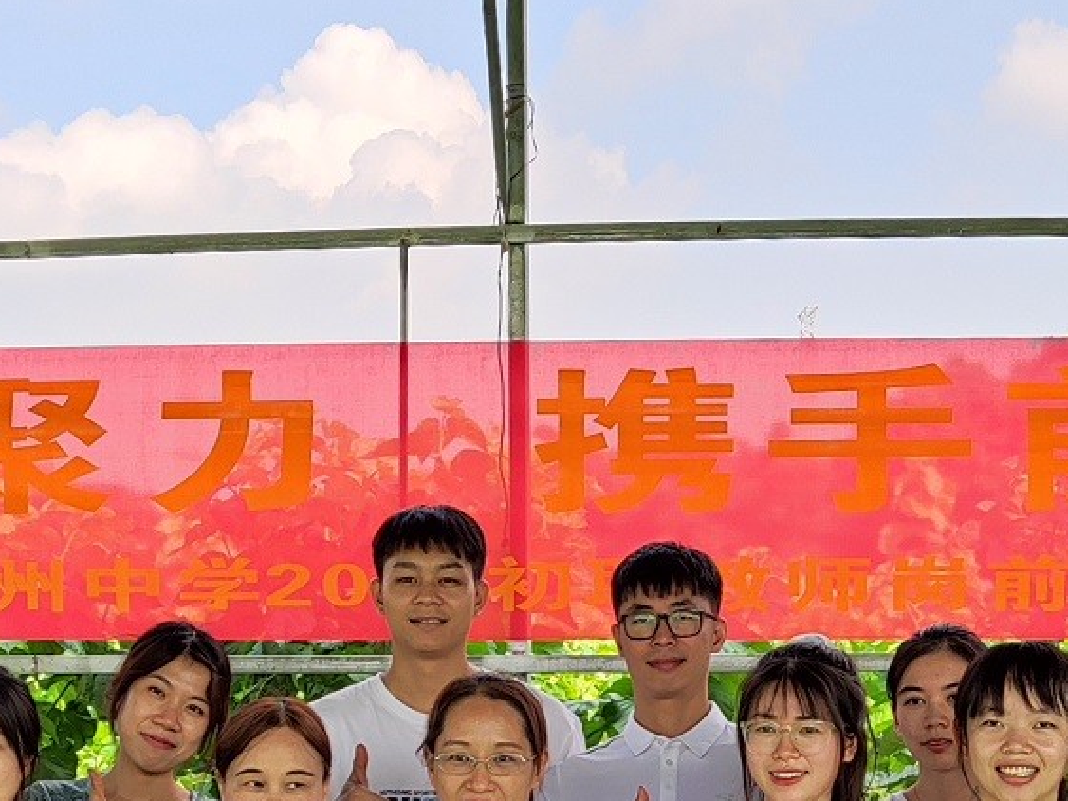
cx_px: 571
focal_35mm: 80
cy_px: 845
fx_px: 2468
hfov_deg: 24.4
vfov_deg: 17.9
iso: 50
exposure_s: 1/200
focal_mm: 4.71
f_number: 1.79
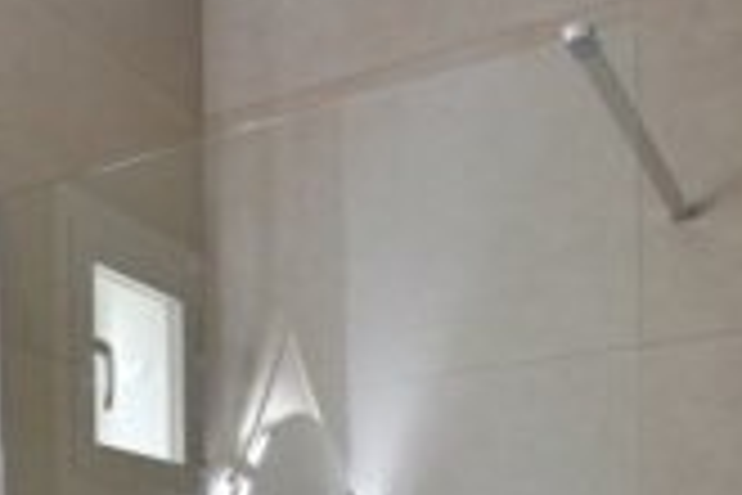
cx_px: 31
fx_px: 1248
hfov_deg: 31.1
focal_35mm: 61
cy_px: 731
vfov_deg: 19.6
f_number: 5.6
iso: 100
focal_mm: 13
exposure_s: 1/4
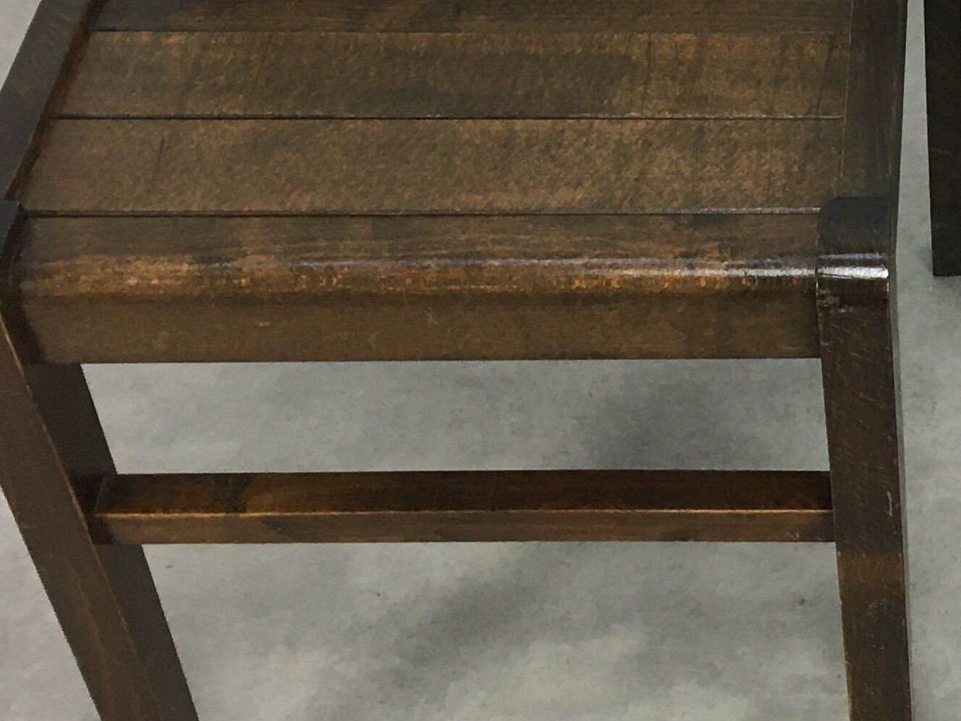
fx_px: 2443
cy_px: -62
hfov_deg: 21.3
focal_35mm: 88
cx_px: 1019
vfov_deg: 16.3
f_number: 2.2
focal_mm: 4.15
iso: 64
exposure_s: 1/33
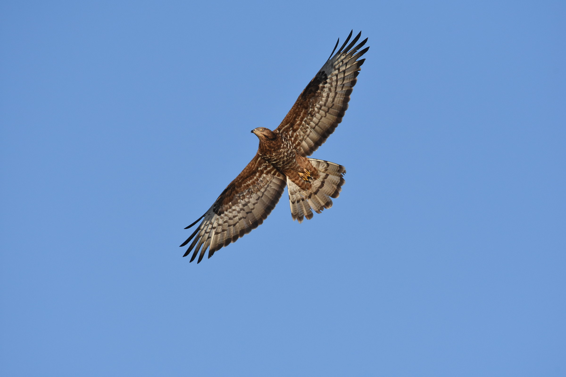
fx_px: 14149
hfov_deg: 2.3
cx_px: 283
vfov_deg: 1.5
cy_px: 188
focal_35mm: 900
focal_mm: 600
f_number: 10
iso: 800
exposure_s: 1/1600
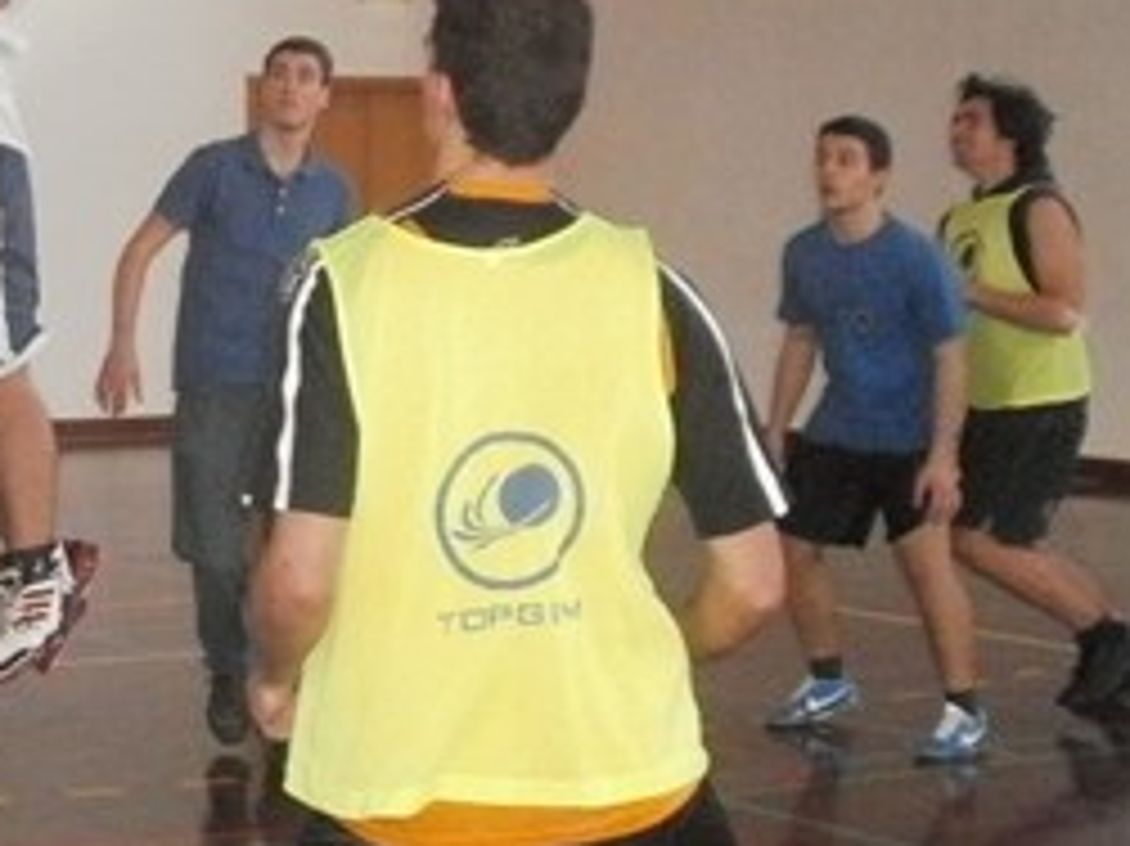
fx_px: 3230
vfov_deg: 14.9
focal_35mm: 99
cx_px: -68
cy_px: 261
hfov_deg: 19.1
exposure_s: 1/320
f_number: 2.9
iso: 800
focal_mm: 5.45
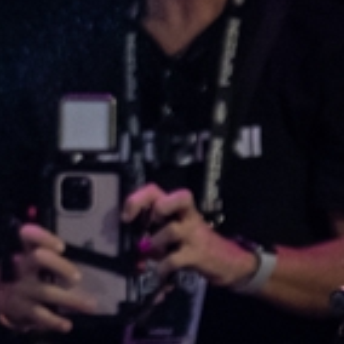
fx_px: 15010
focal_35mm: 1335
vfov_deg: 1.3
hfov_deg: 1.3
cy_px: 217
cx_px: -274
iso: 2500
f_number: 3.2
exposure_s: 1/500
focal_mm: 200
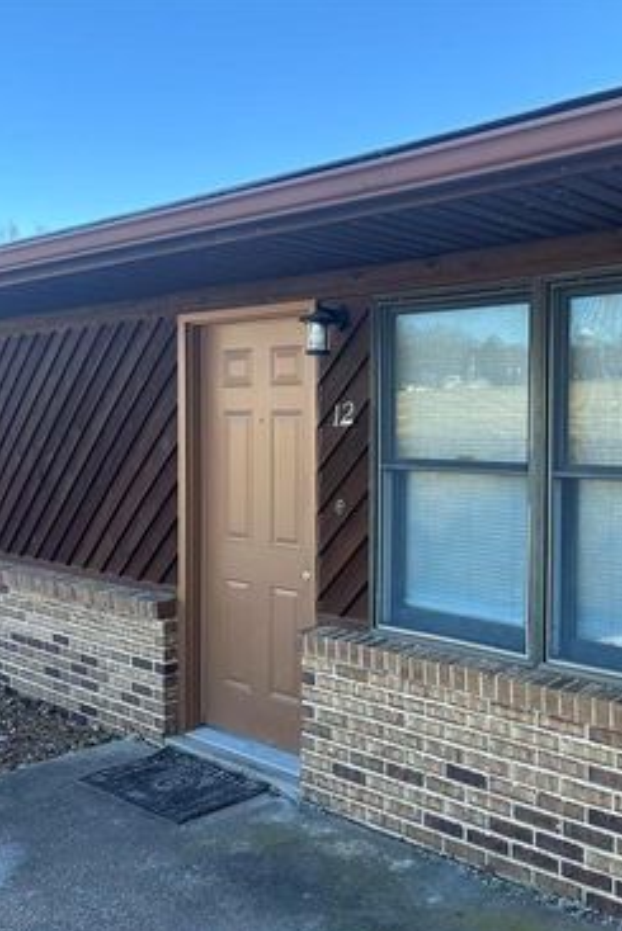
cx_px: 505
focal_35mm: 34
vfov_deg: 55.8
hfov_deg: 37.4
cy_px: 468
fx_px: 880
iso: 80
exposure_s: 1/414
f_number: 1.78
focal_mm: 6.86
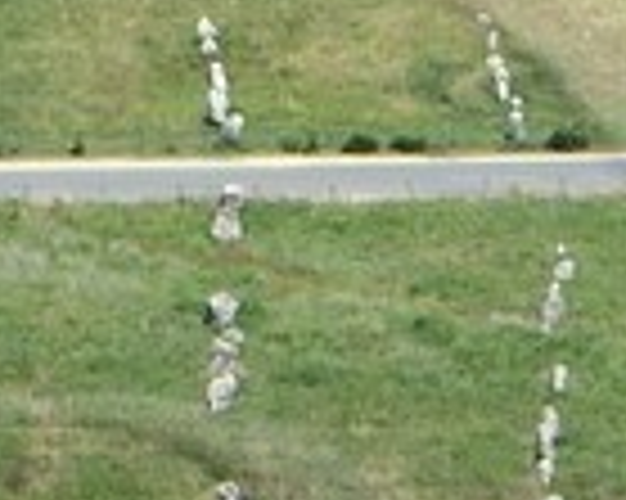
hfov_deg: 1.6
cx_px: -354
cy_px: 959
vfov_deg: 1.3
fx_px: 22402
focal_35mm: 1210
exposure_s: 1/1000
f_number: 9
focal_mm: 112
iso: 400
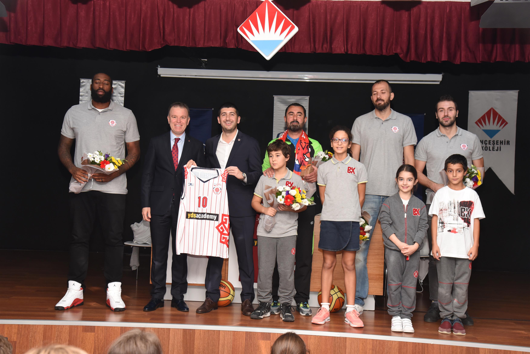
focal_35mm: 48
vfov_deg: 28.1
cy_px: 177
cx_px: 265
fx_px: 707
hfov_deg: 41.1
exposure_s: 1/200
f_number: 6.3
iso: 1600
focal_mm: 48
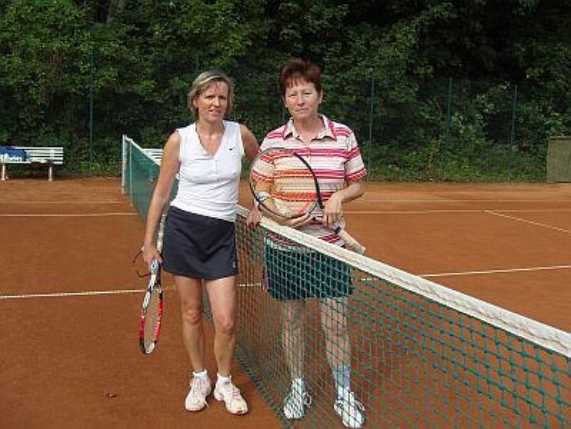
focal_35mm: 34
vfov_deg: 41.8
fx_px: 561
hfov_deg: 54.0
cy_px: 214
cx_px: 286
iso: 100
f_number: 7
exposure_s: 1/200
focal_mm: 7.3
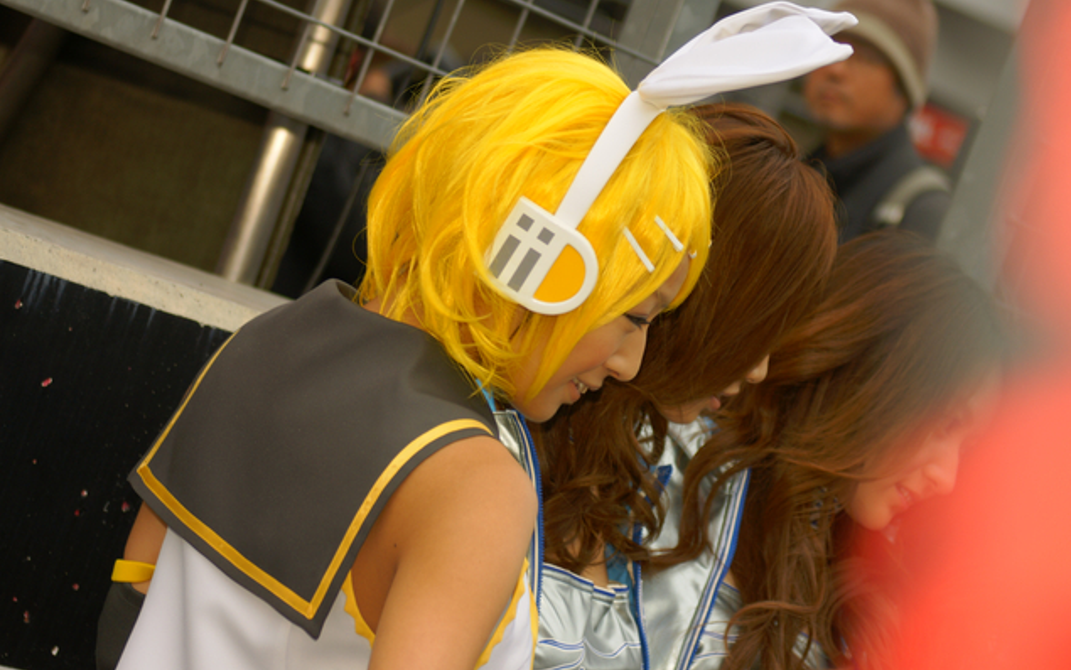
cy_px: 316
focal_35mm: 154
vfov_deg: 8.5
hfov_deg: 13.6
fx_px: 4495
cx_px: 536
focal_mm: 100
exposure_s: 1/125
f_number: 5.6
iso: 200
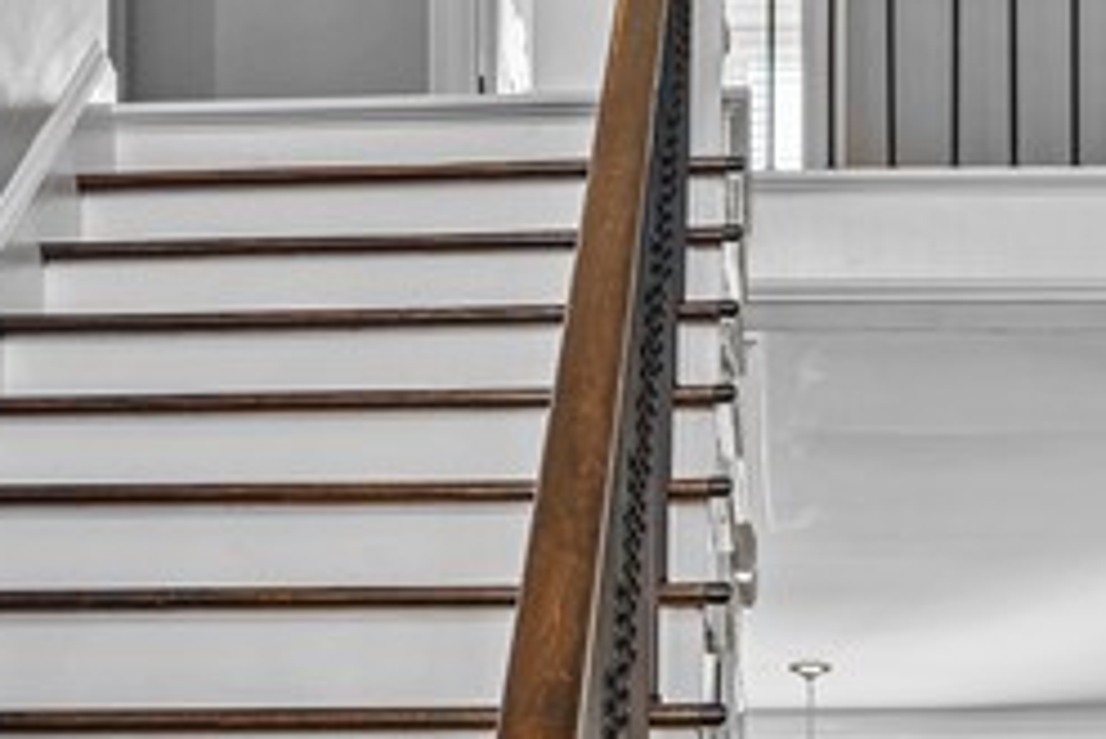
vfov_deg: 14.6
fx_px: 2705
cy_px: 1079
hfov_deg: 23.1
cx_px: 643
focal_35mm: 88
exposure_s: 1/10
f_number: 8
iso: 200
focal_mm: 20
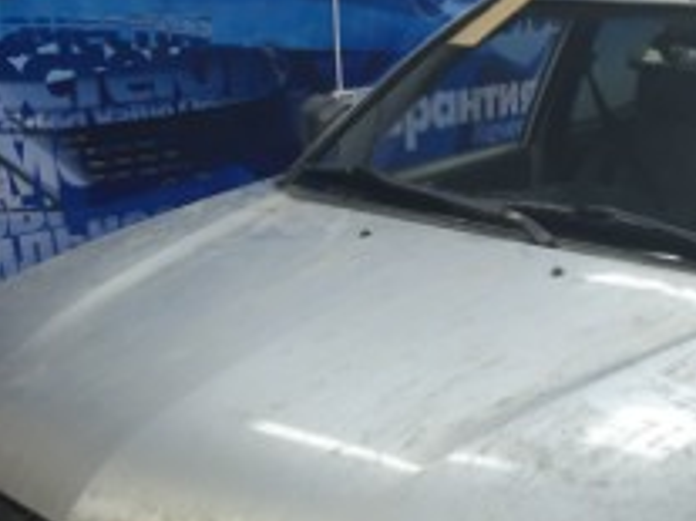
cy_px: 390
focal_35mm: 56
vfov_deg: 25.8
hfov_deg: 33.8
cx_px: 508
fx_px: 1125
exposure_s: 1/33
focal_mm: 4.15
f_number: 2.2
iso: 100
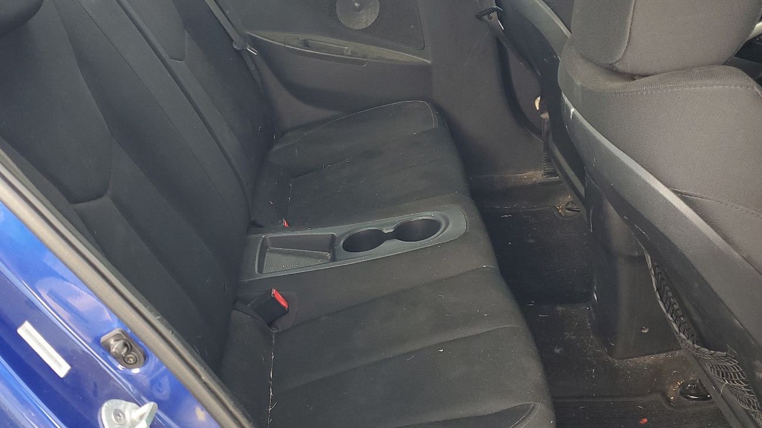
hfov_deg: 56.2
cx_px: 301
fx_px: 707
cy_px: 241
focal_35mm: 35
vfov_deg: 33.7
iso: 96
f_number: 1.5
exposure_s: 1/120
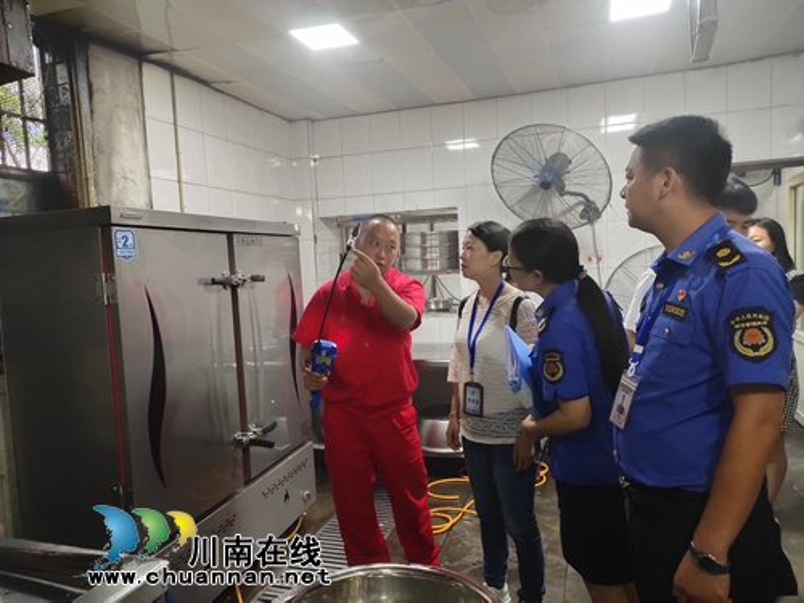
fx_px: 534
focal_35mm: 23
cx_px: 402
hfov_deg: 73.9
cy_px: 302
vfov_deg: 58.9
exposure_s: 1/152
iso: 56
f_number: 1.79
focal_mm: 4.76
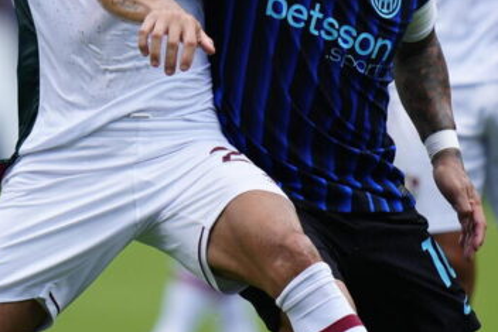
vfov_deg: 1.2
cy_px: 163
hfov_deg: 1.8
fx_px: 16108
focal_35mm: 1164
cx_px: 170
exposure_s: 1/2000
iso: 250
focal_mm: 400
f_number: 2.8
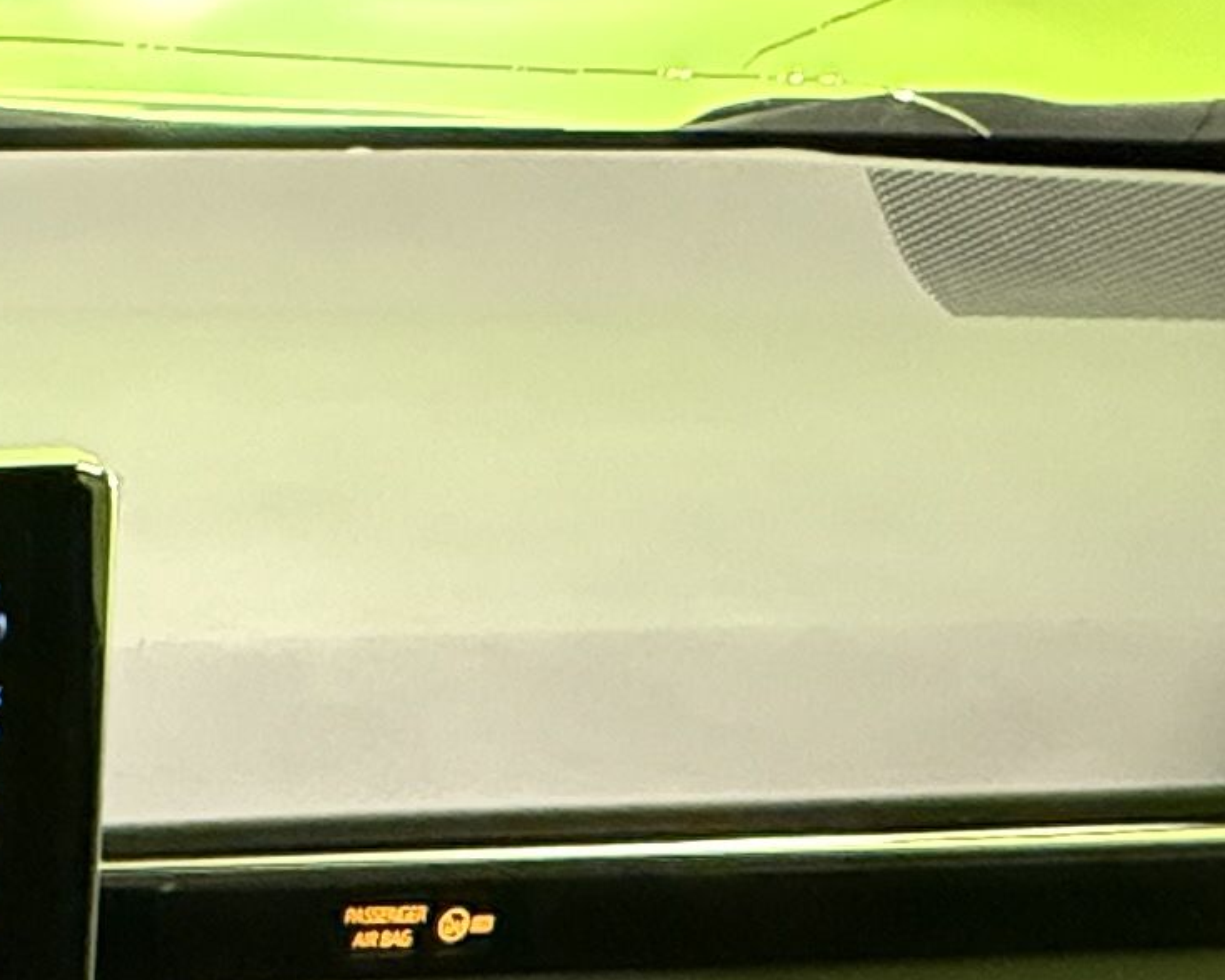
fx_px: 2719
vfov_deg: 13.4
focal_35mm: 75
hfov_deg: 22.2
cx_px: -450
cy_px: 2502
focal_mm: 2.22
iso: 1250
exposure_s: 1/50
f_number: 2.2
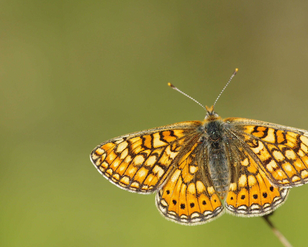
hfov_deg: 11.3
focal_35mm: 170
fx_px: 1550
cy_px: 123
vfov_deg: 9.1
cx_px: 179
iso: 400
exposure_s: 1/800
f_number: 4
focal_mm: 100
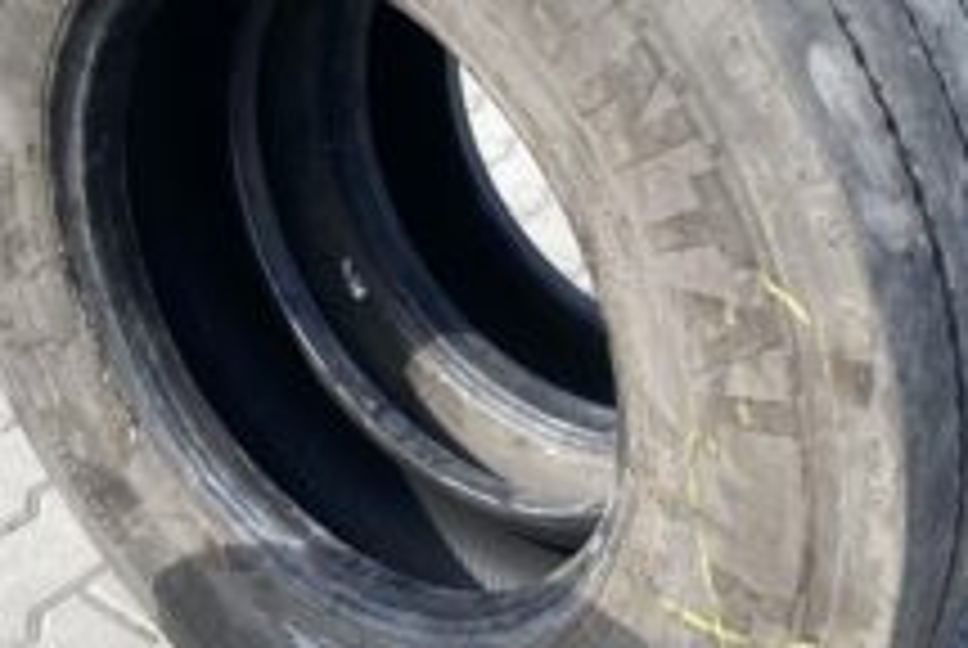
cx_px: 500
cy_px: 223
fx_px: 1454
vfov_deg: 25.0
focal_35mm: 54
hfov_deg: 36.8
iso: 32
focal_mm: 4.25
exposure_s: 1/871
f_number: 1.8
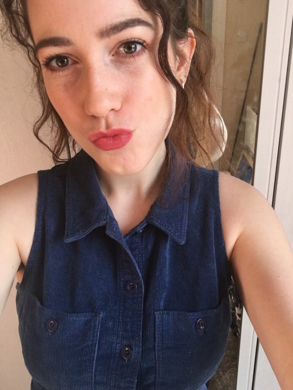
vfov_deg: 58.4
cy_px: 195
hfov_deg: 45.4
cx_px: 146
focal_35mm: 31
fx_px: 350
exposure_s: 1/100
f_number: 2.2
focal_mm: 2.65
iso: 64
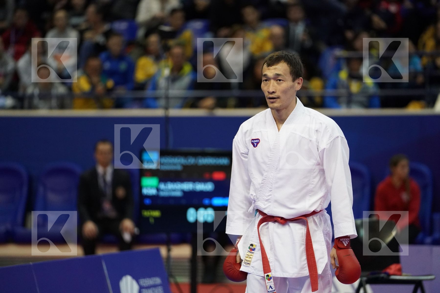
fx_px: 2188
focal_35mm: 179
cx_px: 220
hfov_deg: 11.5
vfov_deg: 7.7
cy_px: 146
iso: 5000
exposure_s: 1/1000
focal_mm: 179
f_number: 2.8
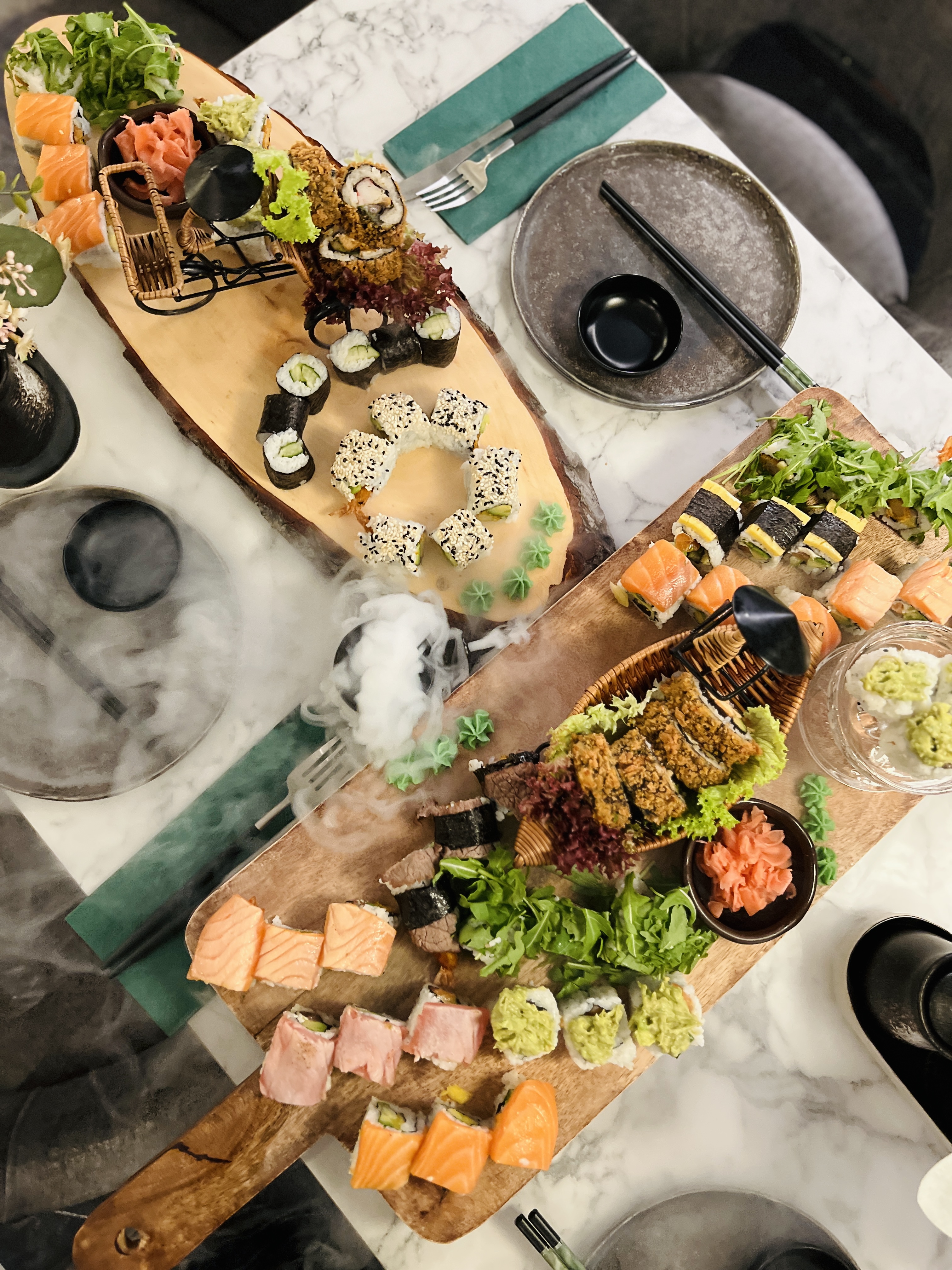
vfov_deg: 67.3
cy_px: 635
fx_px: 953
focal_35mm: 26
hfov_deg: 53.1
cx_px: 476
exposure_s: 1/47
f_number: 1.5
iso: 500
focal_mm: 5.7
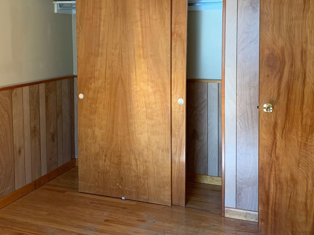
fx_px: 417
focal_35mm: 46
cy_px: 73
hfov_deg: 41.2
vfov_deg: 31.2
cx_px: 134
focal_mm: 4.25
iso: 100
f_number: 1.8
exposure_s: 1/97
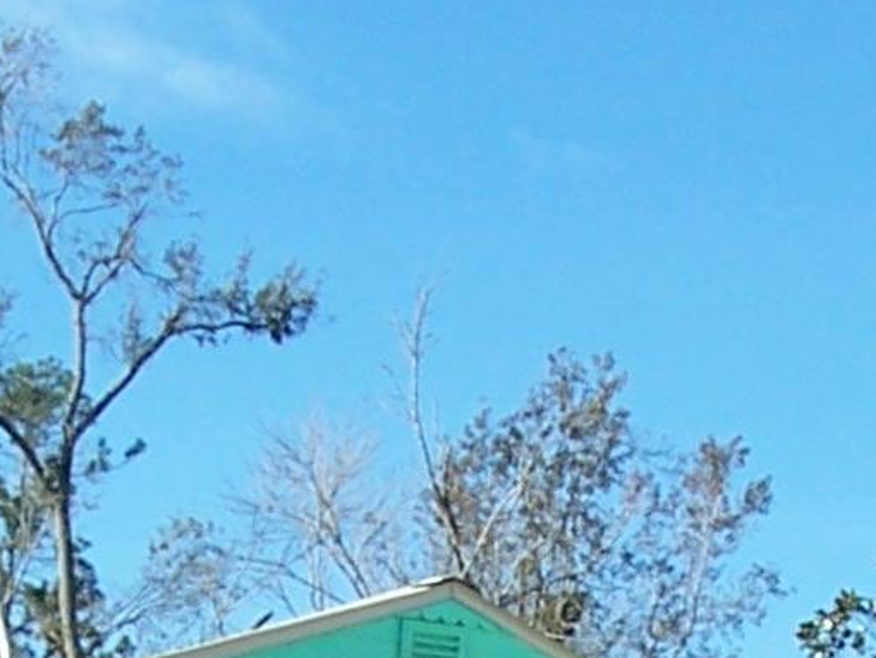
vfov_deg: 9.0
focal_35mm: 158
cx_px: 582
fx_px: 4000
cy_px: 1151
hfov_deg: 12.5
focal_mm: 6
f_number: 4
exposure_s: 1/350
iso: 80
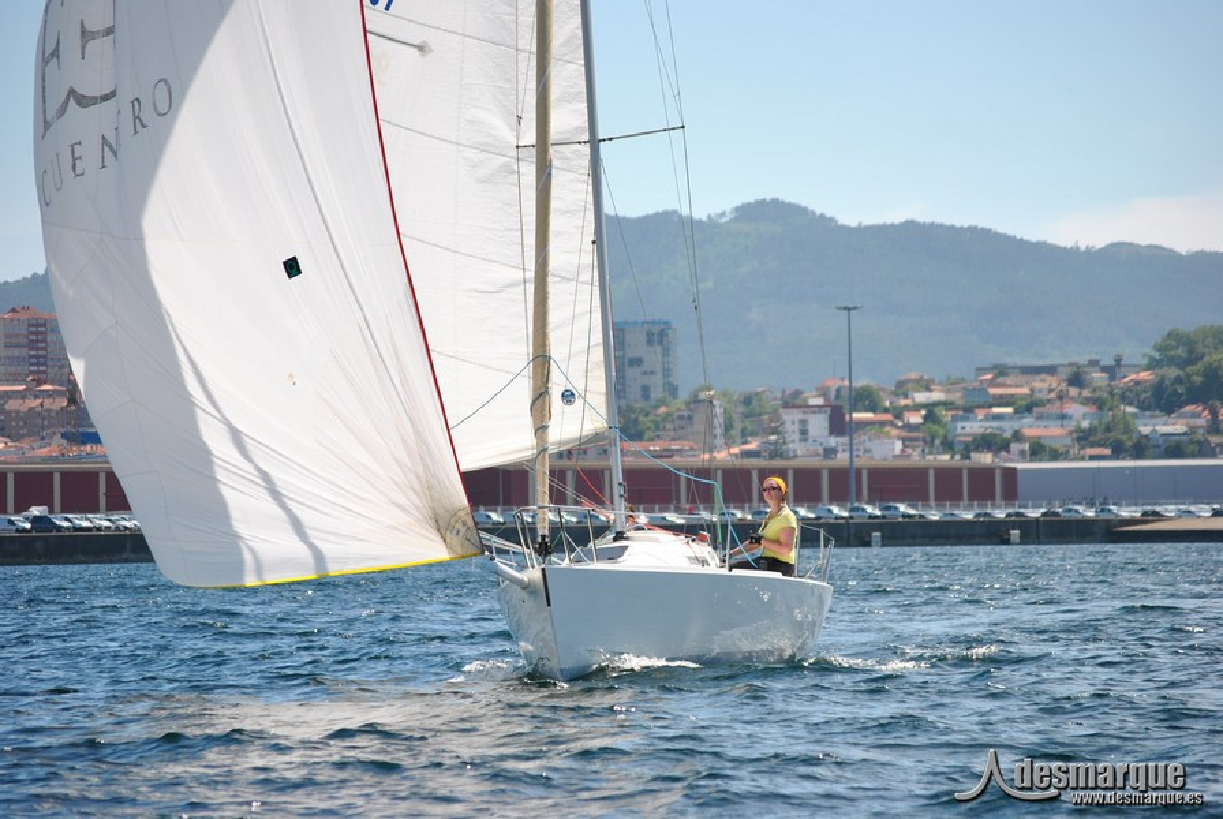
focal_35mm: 180
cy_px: 410
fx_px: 6123
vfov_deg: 7.7
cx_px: 612
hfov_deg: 11.4
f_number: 5.6
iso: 110
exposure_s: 1/500
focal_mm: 120
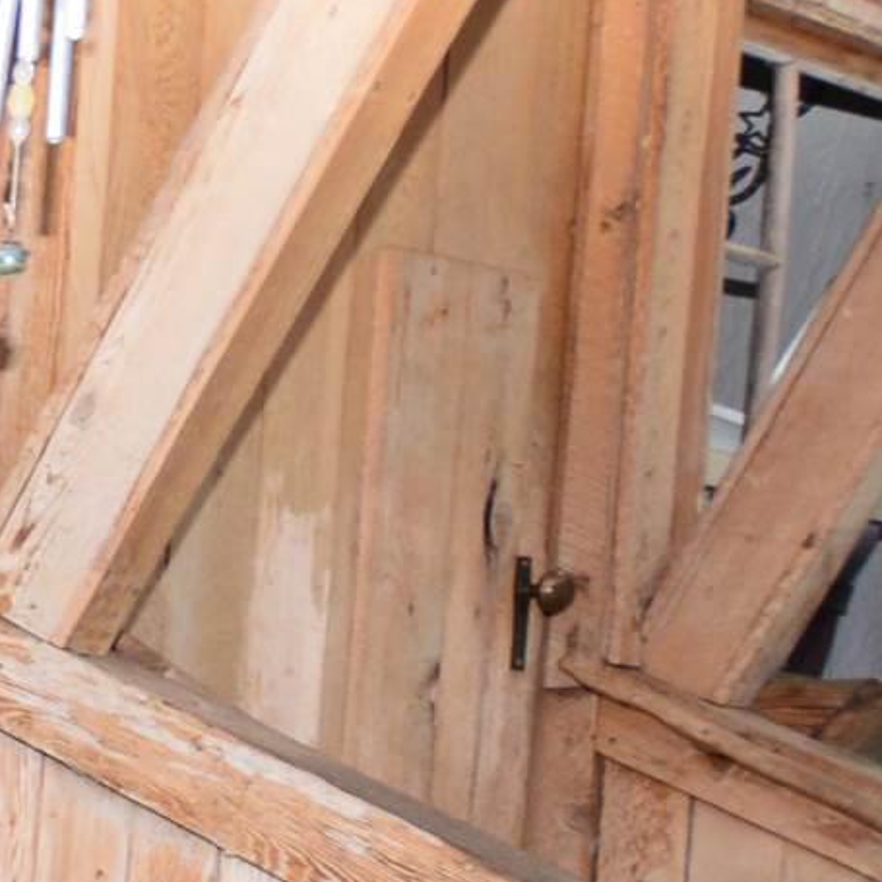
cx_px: -1380
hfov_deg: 13.3
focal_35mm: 86
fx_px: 2479
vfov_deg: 18.6
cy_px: 1184
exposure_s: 1/100
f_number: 5
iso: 250
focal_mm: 10
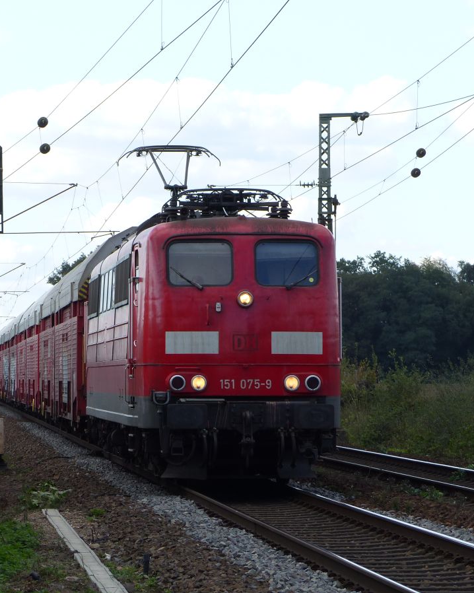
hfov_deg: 8.6
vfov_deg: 10.7
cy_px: 296
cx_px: 201
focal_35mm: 180
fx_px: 3158
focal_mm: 24.8
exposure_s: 1/500
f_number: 3.2
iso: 100
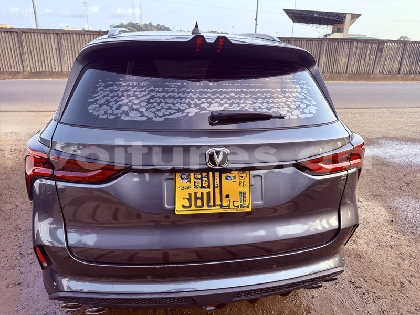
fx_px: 291
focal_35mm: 24
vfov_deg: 56.8
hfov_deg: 71.6
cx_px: 210
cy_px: 158
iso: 100
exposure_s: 1/643
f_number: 1.78
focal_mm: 6.76
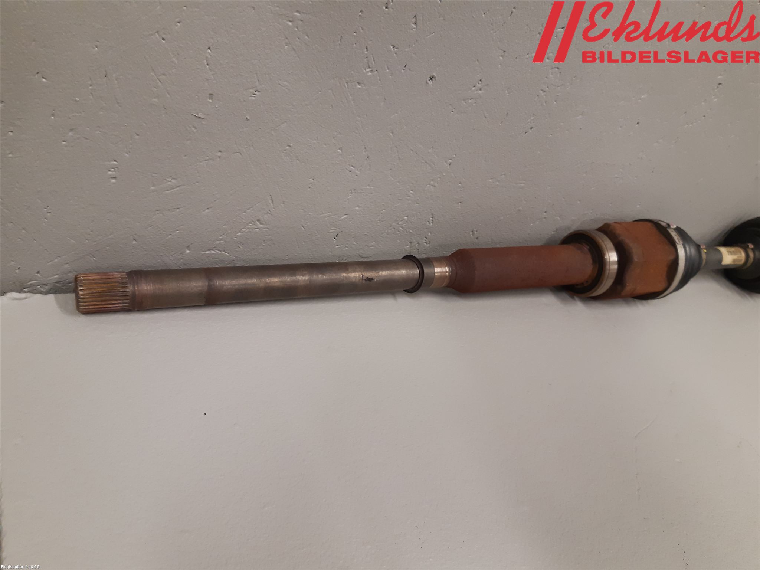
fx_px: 571
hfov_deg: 67.3
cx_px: 380
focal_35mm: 26
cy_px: 285
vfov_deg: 53.1
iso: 125
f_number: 1.7
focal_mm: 3.93
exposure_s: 1/50
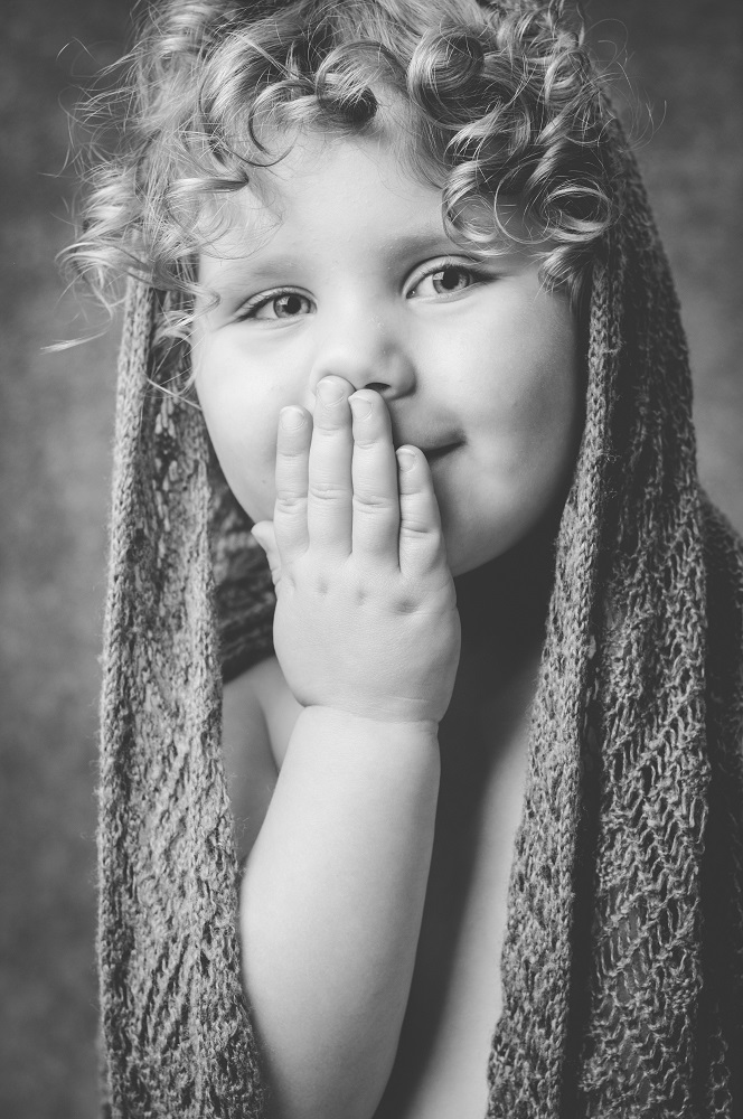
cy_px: 560
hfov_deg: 18.1
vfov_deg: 27.0
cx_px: 372
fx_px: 2328
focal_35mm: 75
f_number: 3.5
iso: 200
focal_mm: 50
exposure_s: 1/200
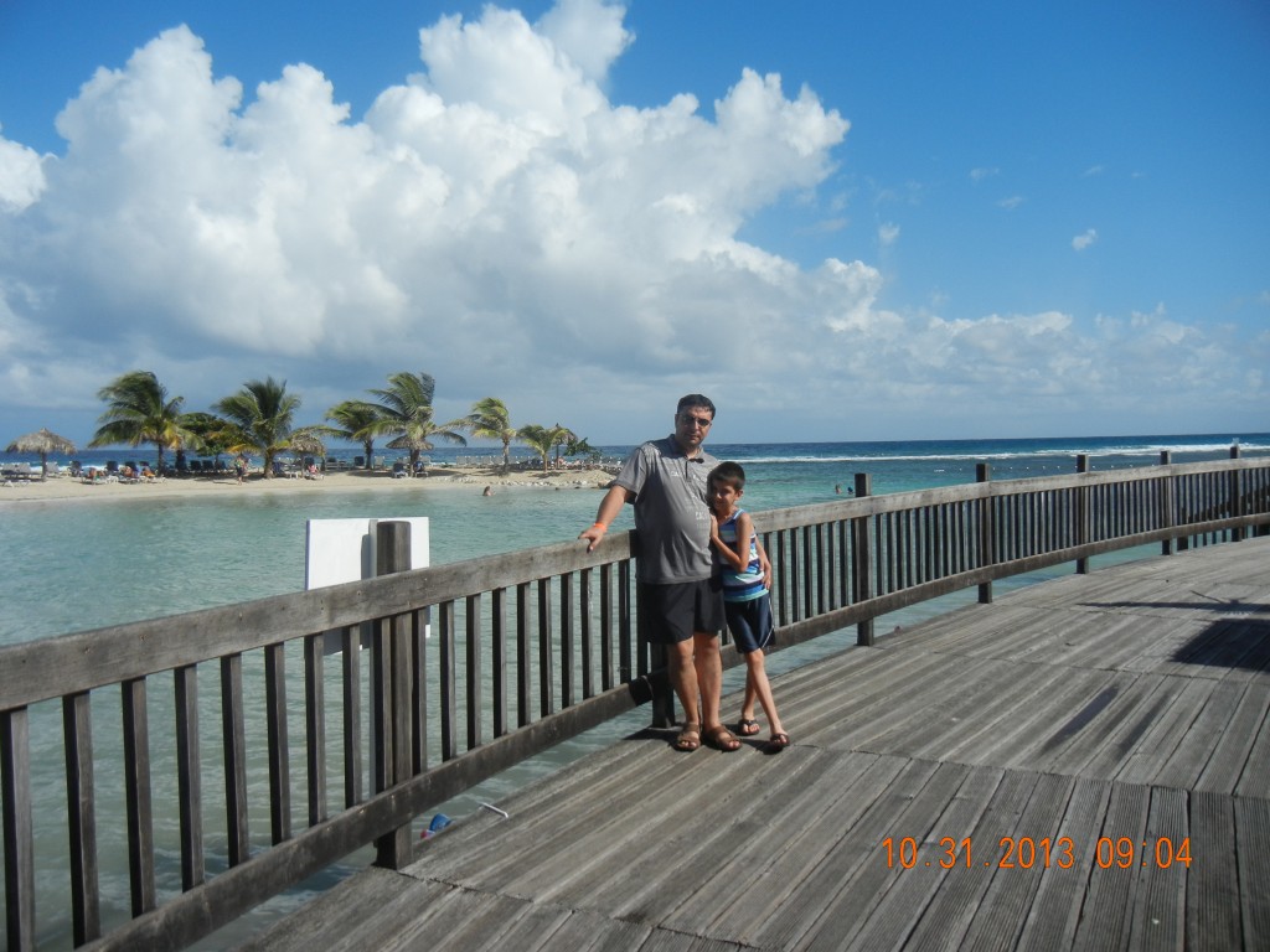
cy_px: 476
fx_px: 1101
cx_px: 635
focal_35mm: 30
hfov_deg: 60.0
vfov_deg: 46.8
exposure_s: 1/706
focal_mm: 5.4
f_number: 7
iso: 160
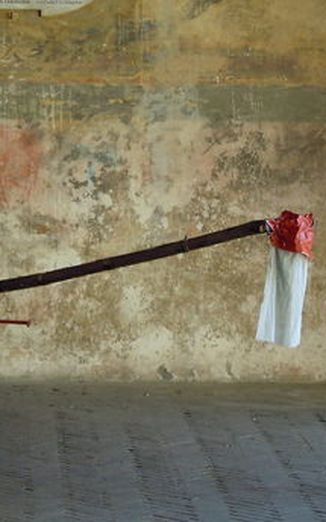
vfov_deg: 13.0
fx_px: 2289
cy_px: 240
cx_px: 27
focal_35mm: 161
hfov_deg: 8.1
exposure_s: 1/60
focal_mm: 15.5
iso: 180
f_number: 4.9
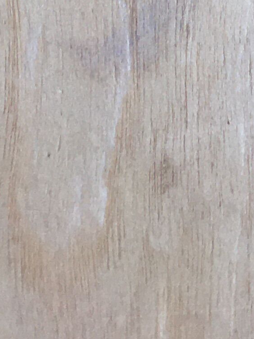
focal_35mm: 155
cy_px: -539
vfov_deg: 10.5
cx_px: 130
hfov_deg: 9.6
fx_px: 1516
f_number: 2.2
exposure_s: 1/100
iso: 40
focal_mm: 4.15
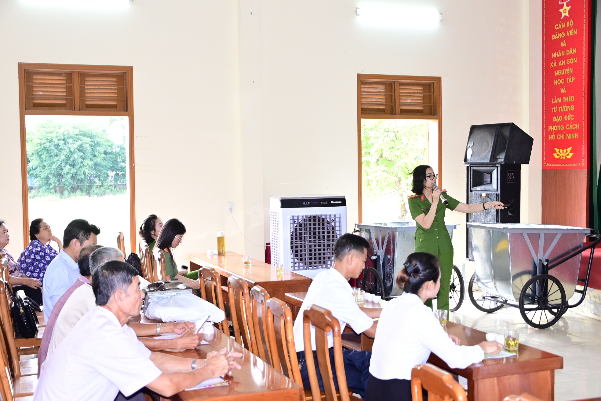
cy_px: 200
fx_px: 801
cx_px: 300
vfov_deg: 28.1
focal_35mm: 48
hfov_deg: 41.1
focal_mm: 32
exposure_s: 1/200
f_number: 4.2
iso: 1600
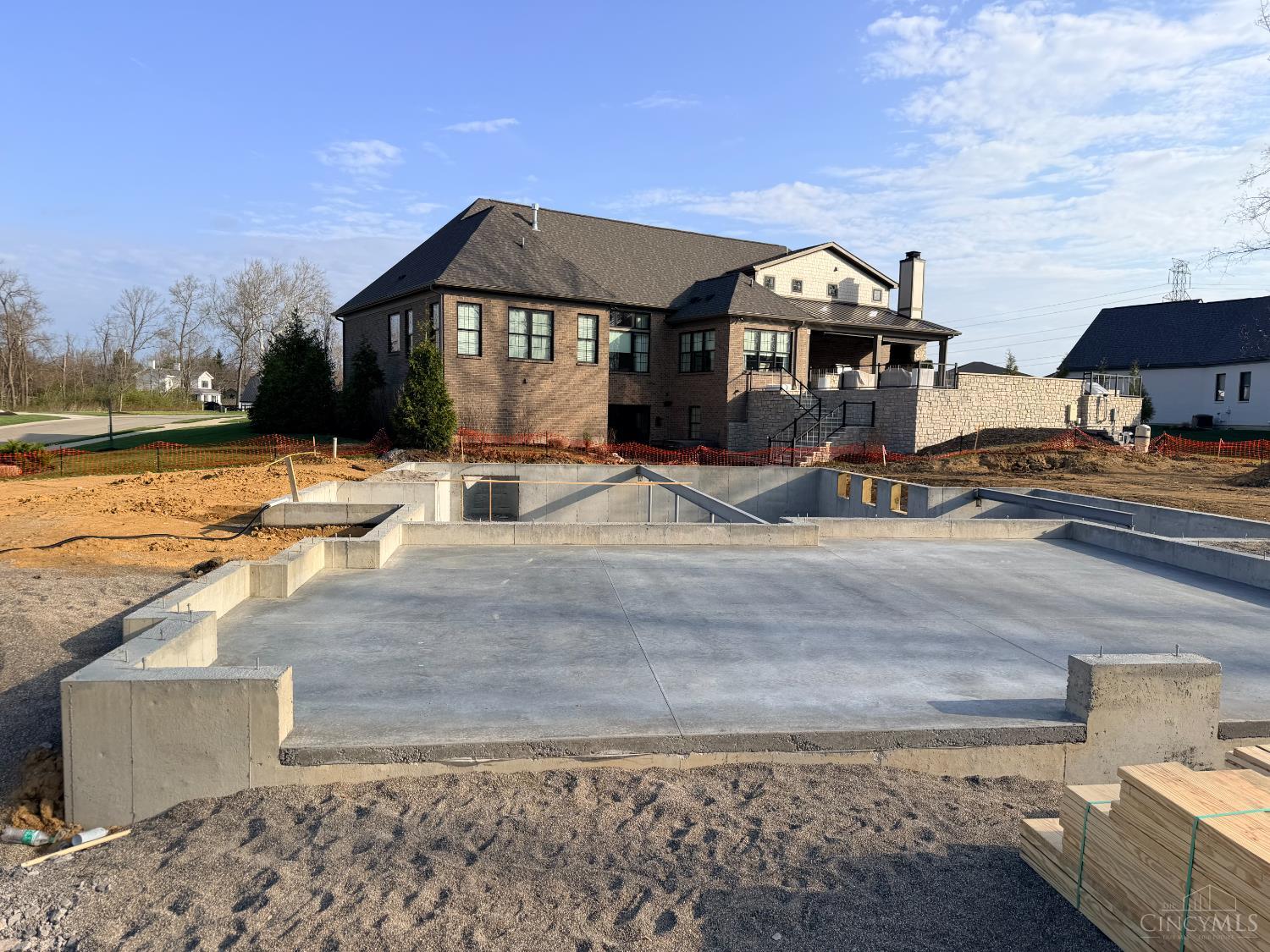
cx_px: 635
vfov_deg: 56.8
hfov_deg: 71.6
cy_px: 476
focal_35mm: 24
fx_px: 881
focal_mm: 6.76
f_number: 1.78
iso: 80
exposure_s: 1/4167
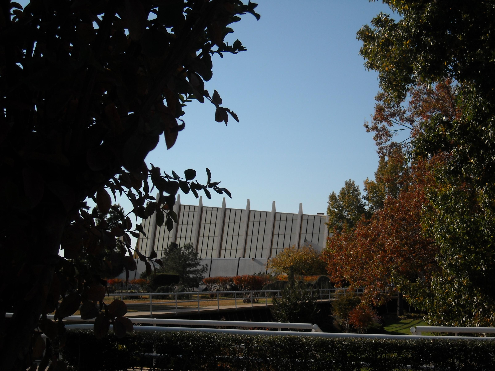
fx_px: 786
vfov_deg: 26.6
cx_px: 249
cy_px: 186
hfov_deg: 34.9
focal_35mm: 55
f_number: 6.6
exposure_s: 1/353
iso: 64
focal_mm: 8.85
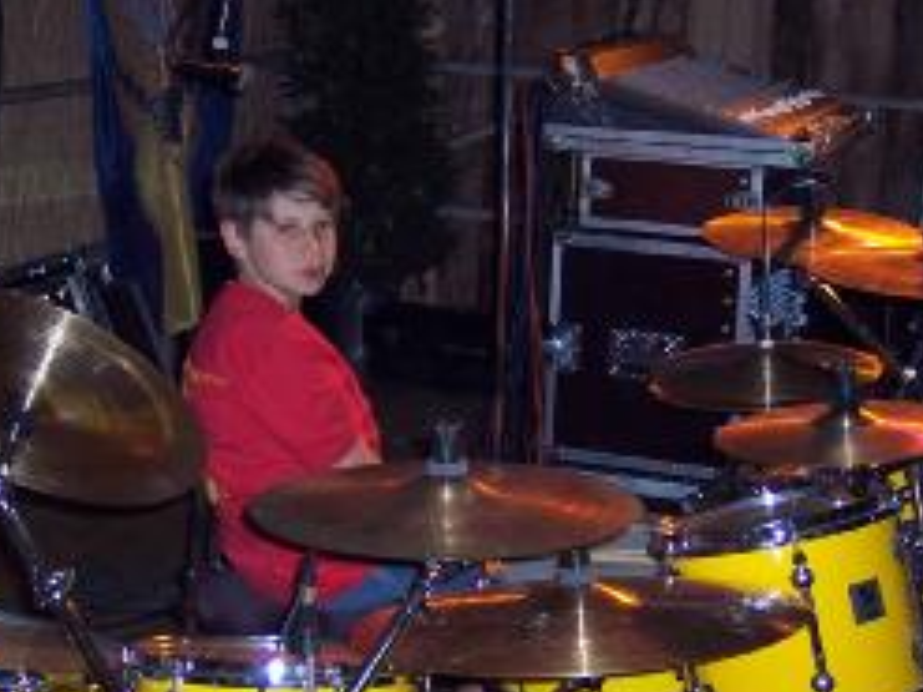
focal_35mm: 79
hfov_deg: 24.7
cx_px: 460
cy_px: 417
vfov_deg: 18.6
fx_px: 2105
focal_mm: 8
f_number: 2.8
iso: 100
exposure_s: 1/60
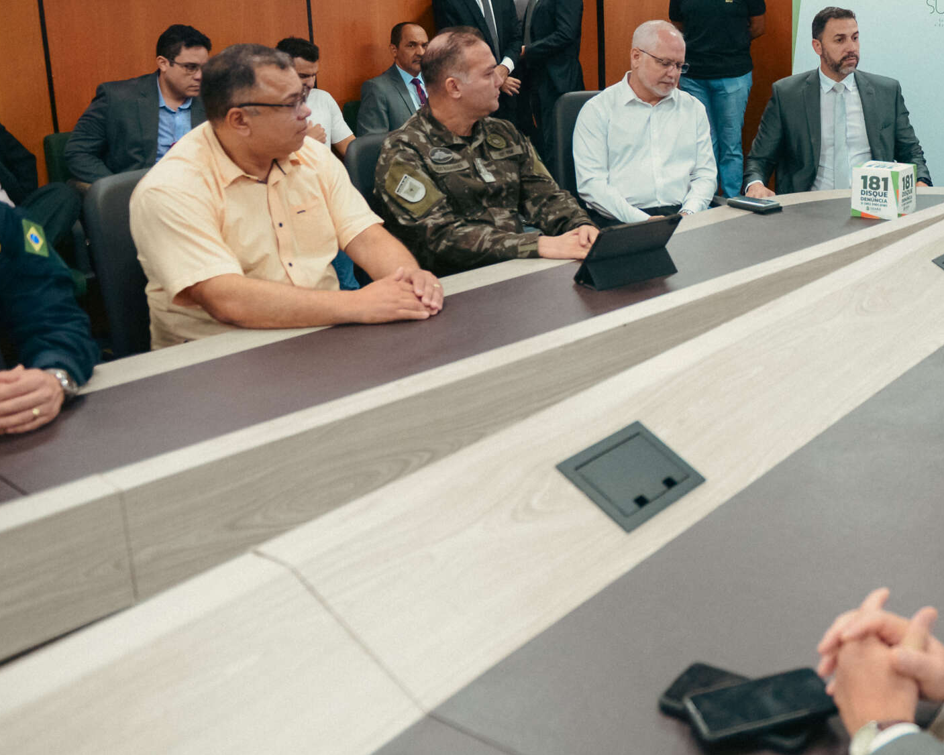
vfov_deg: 36.1
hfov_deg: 42.6
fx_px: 1146
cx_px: 768
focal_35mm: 41
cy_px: 246
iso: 2000
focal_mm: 24
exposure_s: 1/250
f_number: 2.8
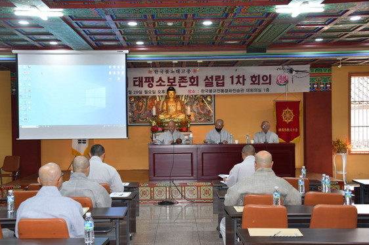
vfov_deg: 28.6
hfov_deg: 41.9
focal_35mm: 47
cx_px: 176
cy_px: 129
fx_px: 481
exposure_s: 1/100
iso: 800
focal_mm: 44
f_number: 5
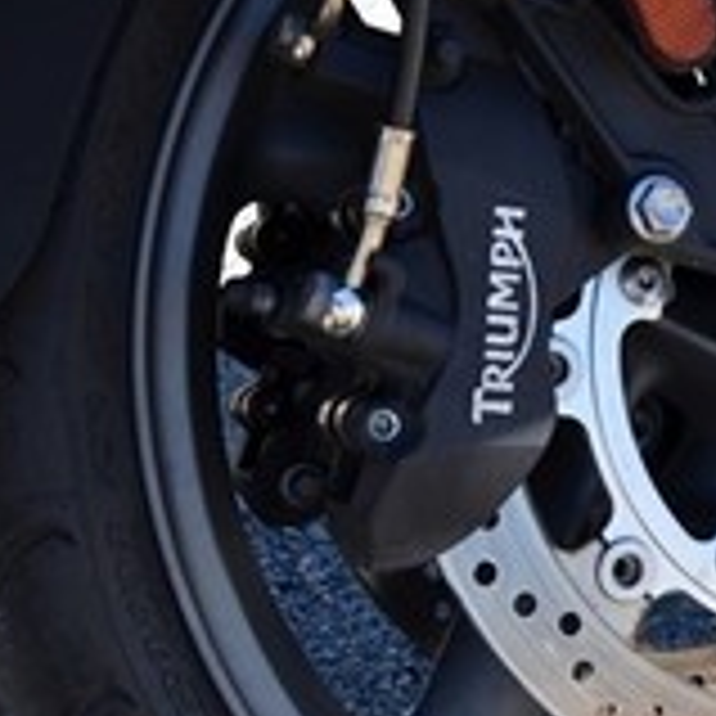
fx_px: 1521
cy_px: 347
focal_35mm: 65
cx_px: 883
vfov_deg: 26.5
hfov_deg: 23.9
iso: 100
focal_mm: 18
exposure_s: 1/250
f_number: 8
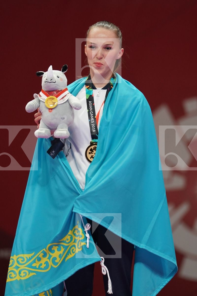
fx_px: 3447
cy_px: 148
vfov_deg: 4.9
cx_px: 98
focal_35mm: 420
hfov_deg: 3.3
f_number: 4
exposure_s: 1/500
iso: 2500
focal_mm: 280
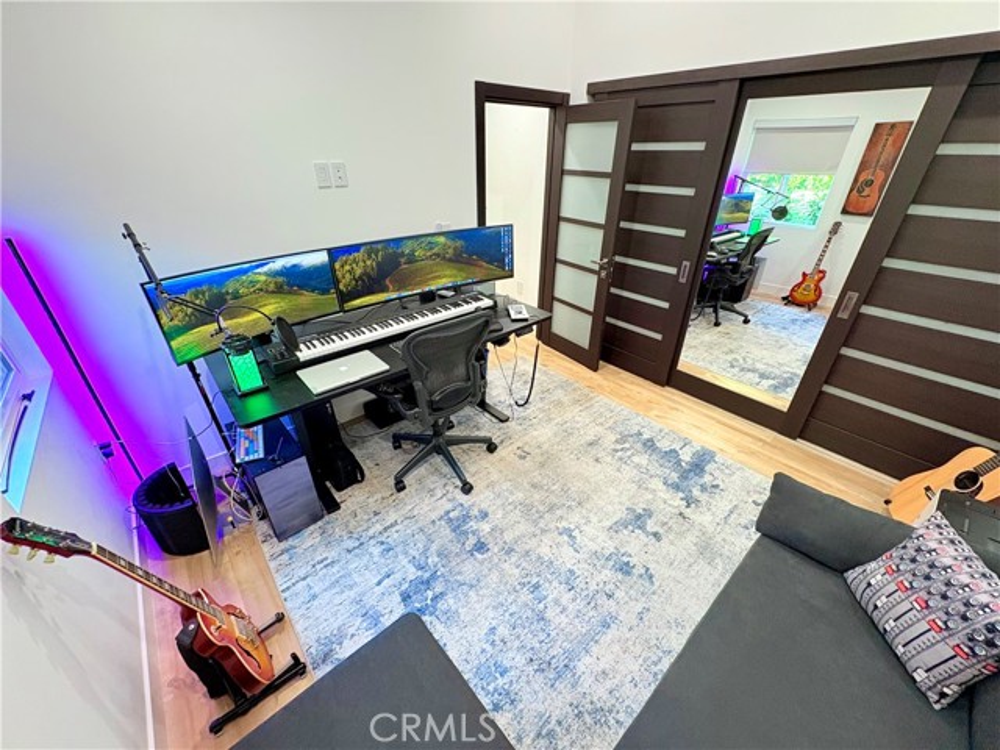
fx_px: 404
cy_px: 375
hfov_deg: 102.1
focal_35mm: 14
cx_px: 500
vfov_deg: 85.7
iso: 320
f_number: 2.2
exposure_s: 1/60
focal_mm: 2.22
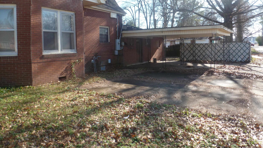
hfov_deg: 69.9
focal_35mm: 27
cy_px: 47
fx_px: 188
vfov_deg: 42.2
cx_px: 133
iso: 100
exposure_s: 1/320
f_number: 3.3
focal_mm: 4.3
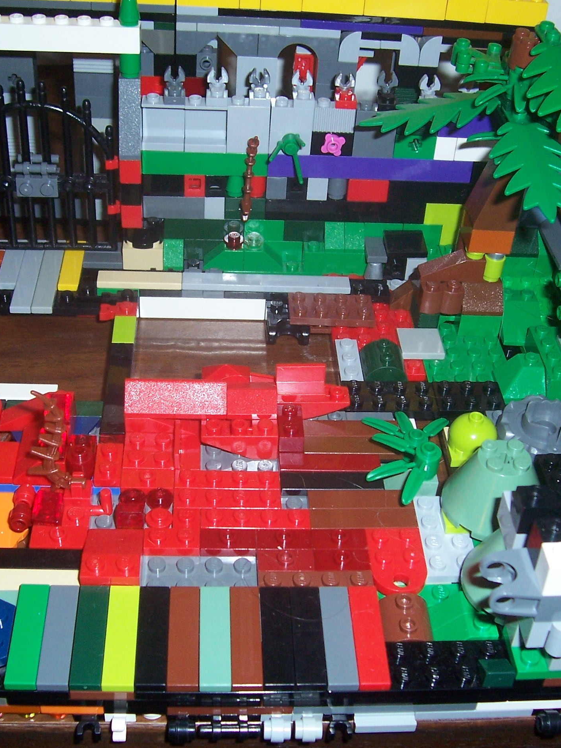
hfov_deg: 31.5
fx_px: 994
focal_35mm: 46
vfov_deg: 41.2
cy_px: 370
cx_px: 293
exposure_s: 1/60
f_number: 2.7
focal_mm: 5.6
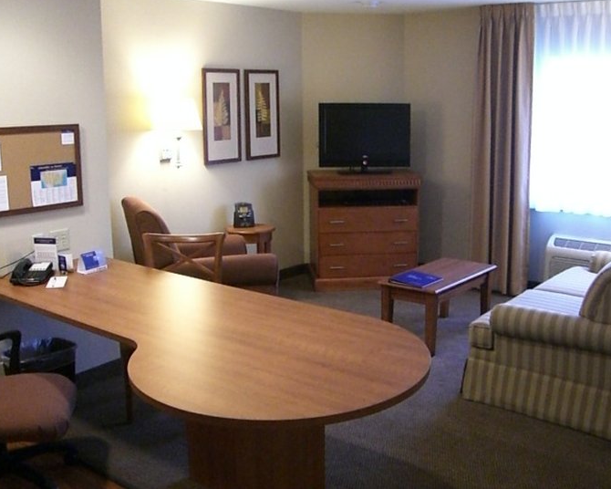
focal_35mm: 40
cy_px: 243
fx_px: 723
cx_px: 320
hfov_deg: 45.8
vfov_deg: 37.3
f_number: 2.7
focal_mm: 6.2
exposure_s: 1/80
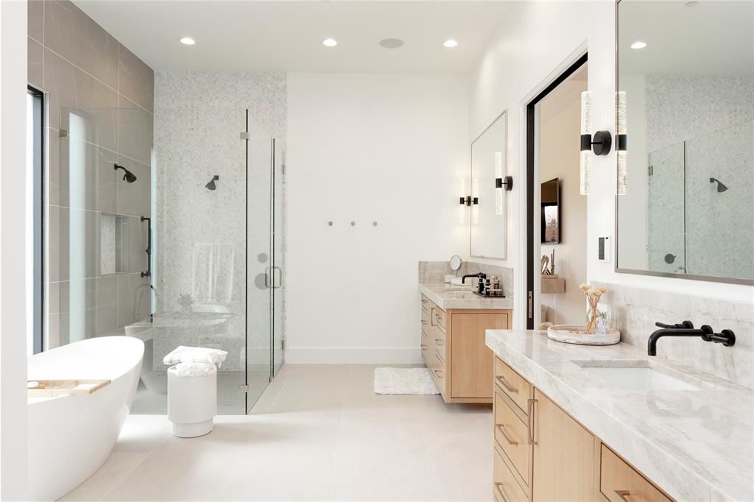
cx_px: 377
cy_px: 251
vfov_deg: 53.1
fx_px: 502
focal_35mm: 24
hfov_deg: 73.8
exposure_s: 1/50
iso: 800
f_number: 9
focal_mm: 16
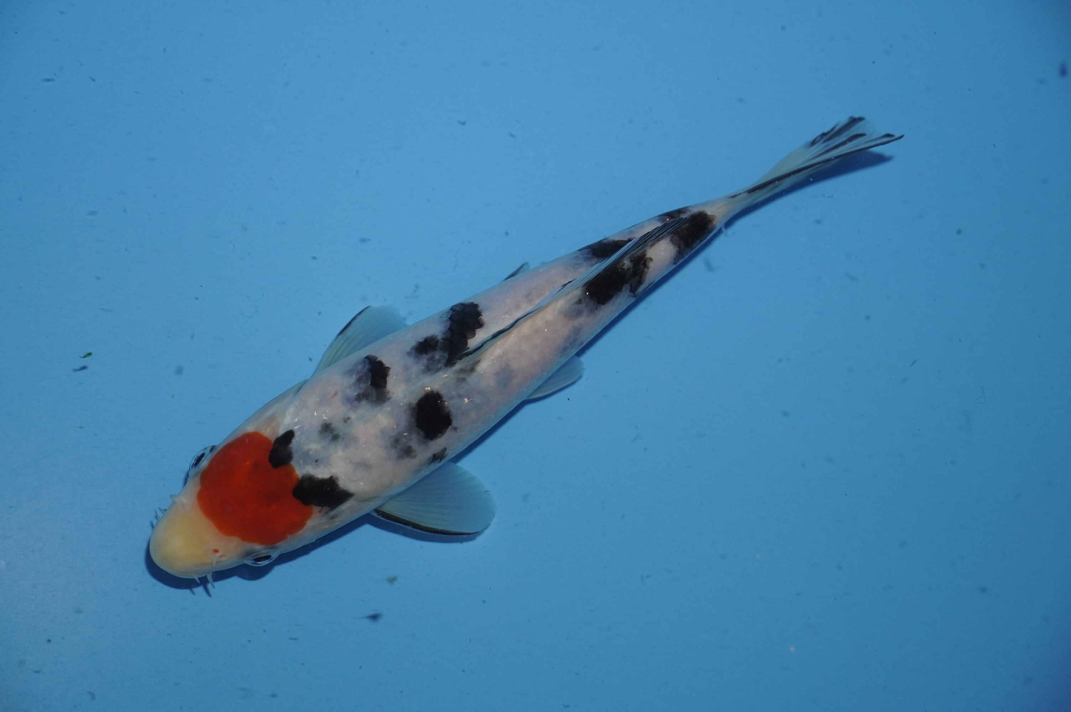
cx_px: 536
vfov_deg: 17.1
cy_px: 356
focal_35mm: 80
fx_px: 2363
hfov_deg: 25.5
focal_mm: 53
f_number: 5
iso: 800
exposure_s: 1/60
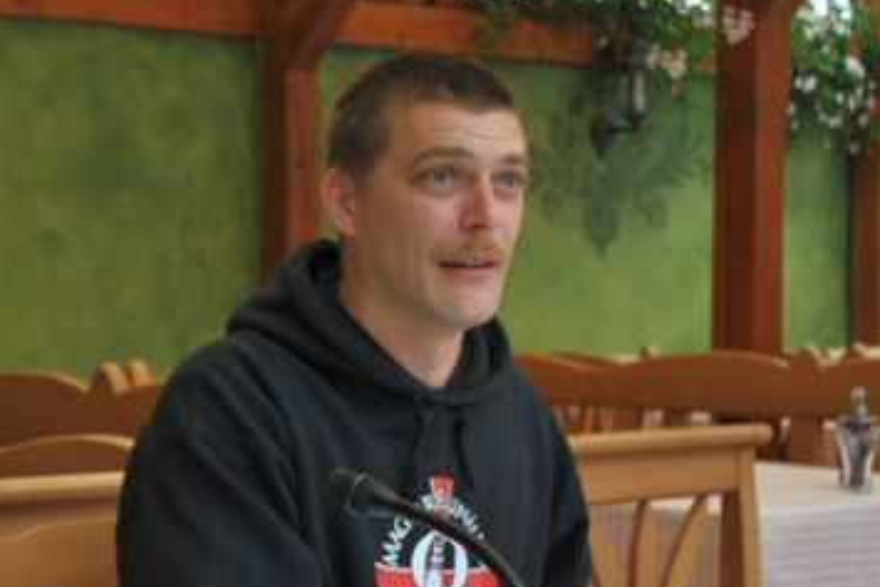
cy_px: 454
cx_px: -2
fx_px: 2152
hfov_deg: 22.2
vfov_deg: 15.5
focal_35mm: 88
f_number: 4.2
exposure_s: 1/40
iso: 200
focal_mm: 26
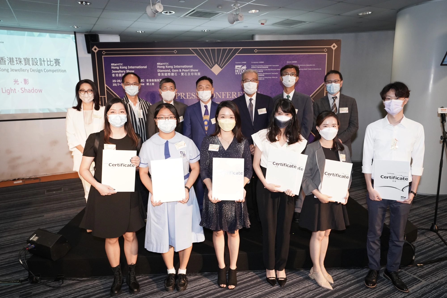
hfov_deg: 71.5
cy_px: 149
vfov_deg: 51.3
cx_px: 224
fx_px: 310
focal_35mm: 25
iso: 3200
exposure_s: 1/200
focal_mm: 25
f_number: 5.6
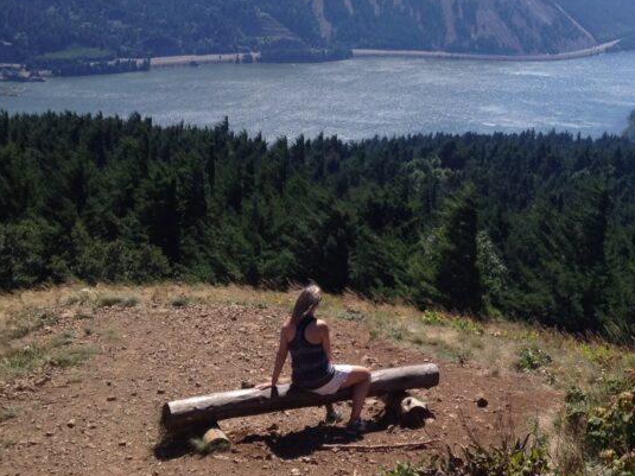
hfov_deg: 28.2
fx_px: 1229
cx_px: 527
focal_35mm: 67
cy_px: 159
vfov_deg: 21.8
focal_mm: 4.28
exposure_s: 1/1416
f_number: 2.4
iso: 50
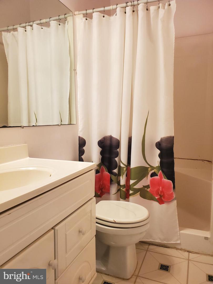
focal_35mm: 26
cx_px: 106
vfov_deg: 67.3
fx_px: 213
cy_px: 142
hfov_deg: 53.1
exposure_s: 1/120
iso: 250
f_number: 2.4
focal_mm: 4.3
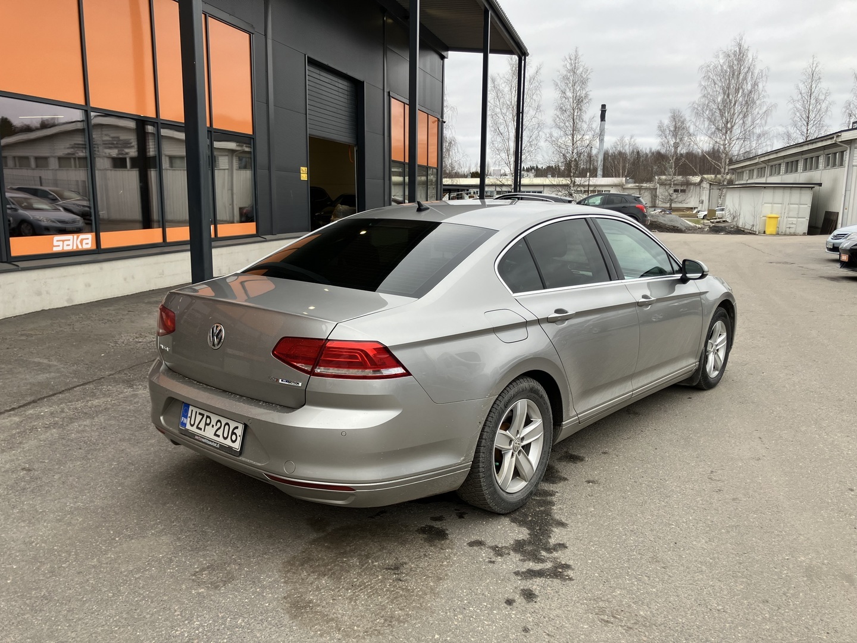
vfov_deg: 49.7
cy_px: 322
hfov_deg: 63.4
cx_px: 428
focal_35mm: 28
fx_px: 693
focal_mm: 3.99
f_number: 1.8
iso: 25
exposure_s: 1/260
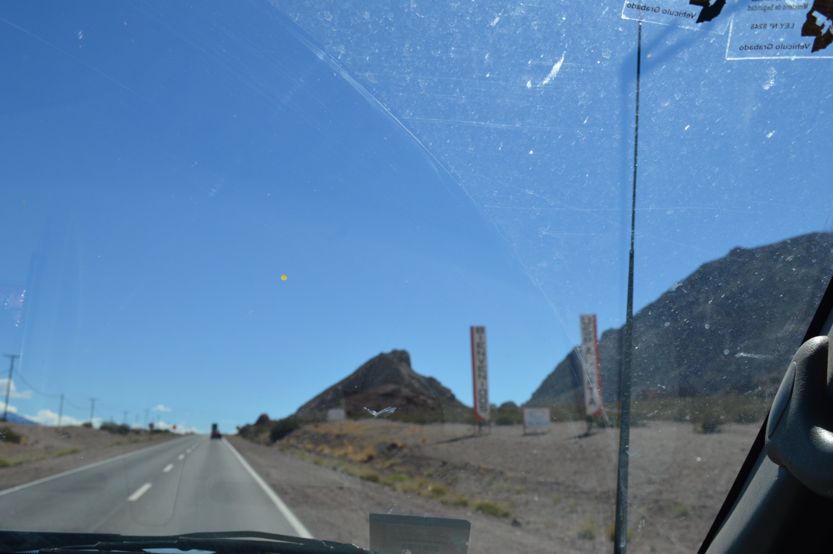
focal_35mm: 33
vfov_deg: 39.9
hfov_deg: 57.3
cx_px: 416
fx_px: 763
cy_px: 277
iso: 100
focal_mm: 22
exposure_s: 1/320
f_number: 9
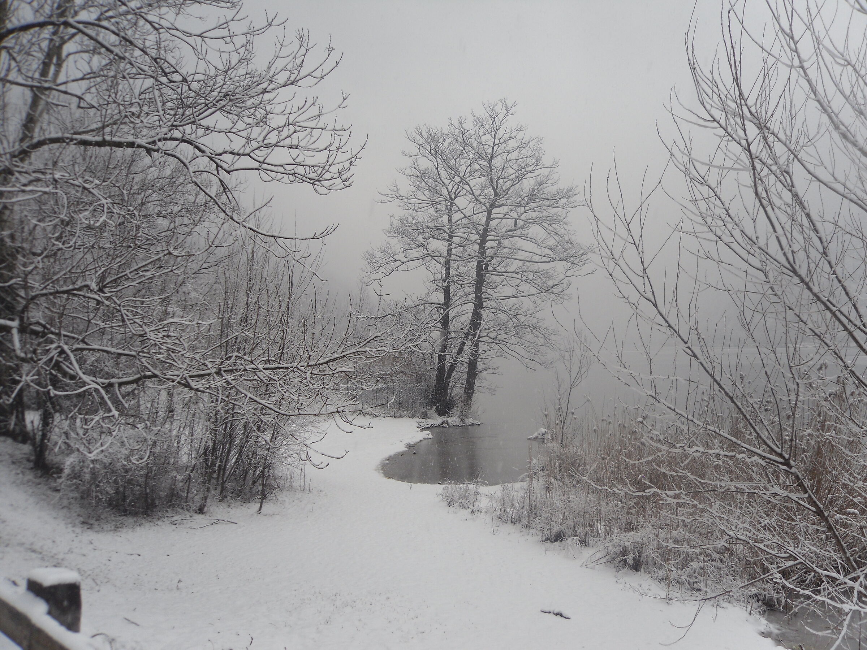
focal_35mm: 35
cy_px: 325
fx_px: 877
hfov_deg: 52.6
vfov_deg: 40.7
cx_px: 434
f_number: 3.5
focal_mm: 6.3
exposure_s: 1/165
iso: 80
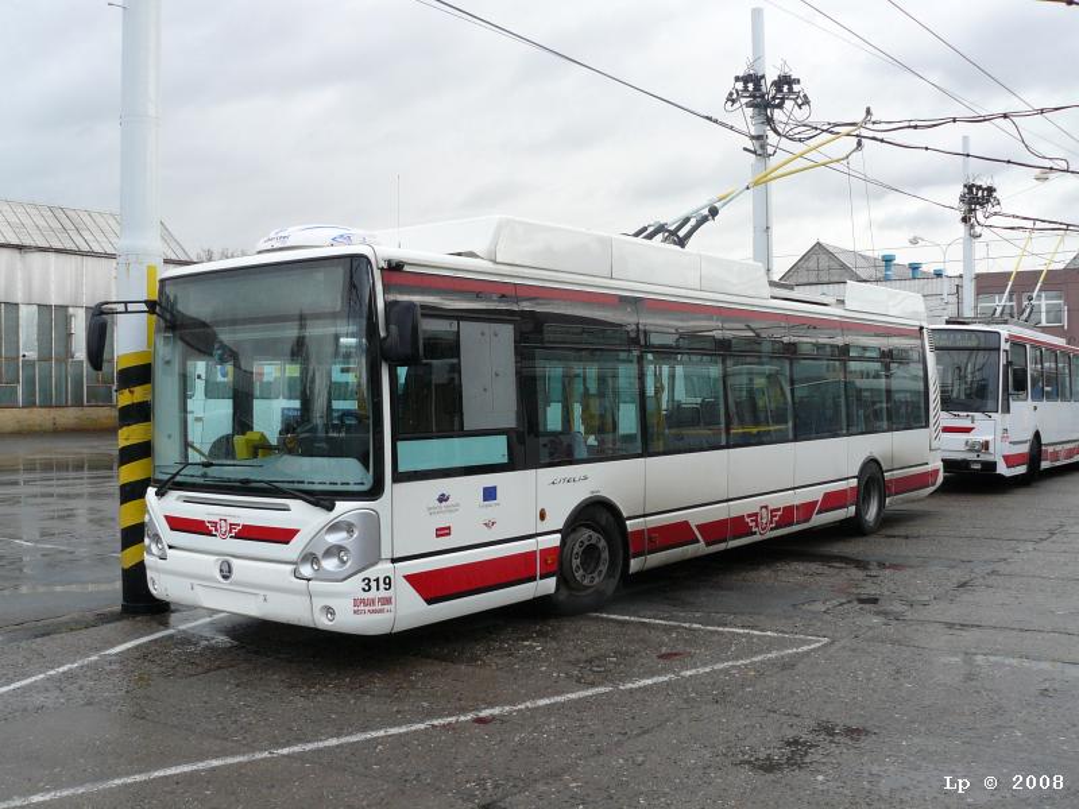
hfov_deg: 51.4
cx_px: 540
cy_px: 404
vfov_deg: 39.7
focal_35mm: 36
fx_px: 1122
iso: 100
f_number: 4
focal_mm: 6
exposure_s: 1/250
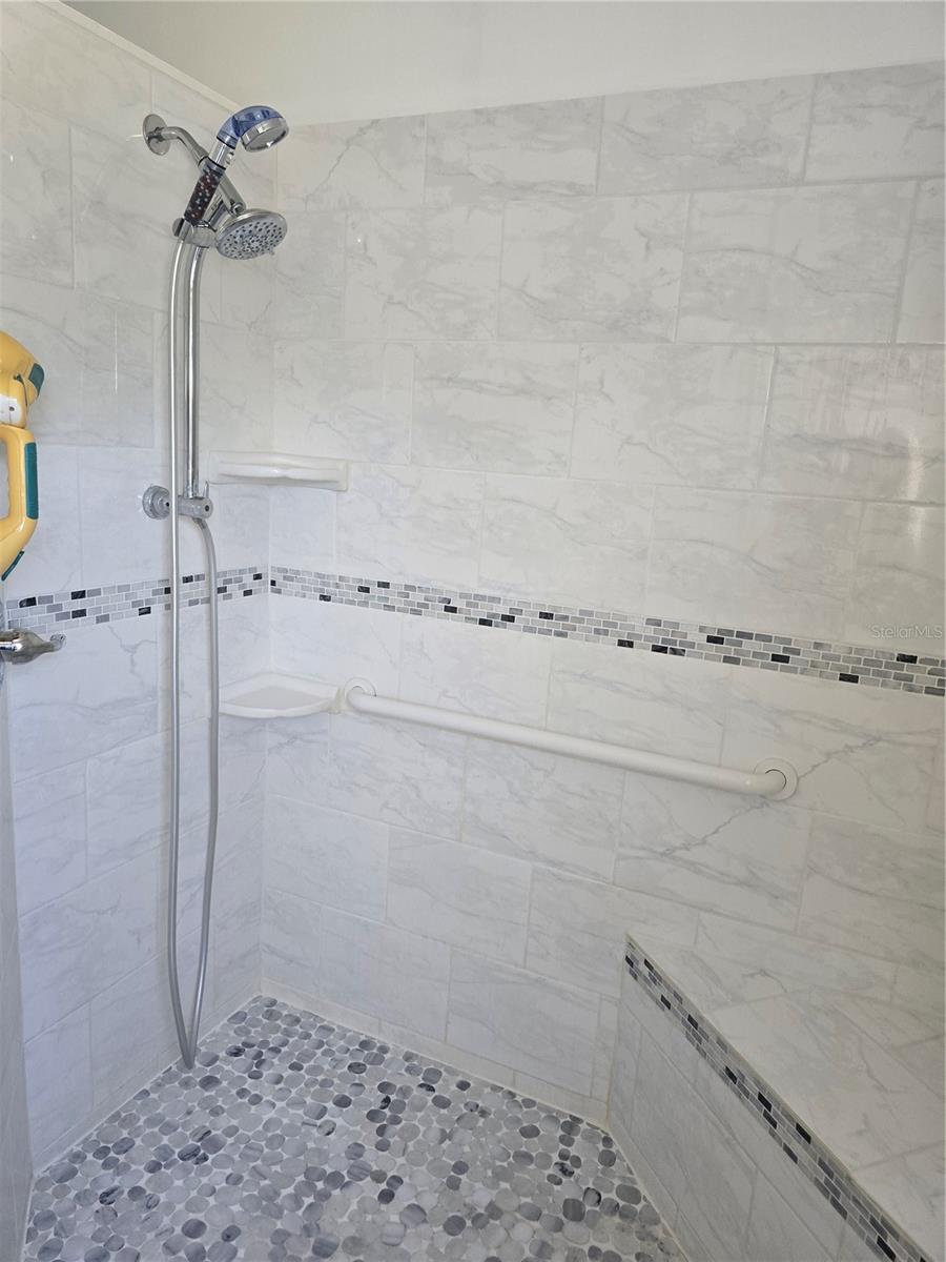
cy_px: 631
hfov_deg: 58.9
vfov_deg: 73.9
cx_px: 473
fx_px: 838
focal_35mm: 23
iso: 320
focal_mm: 6.3
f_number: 1.7
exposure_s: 1/120
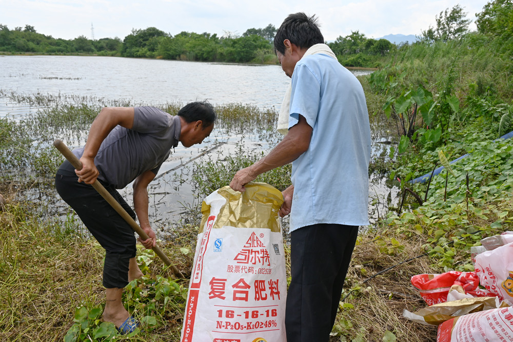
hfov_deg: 68.9
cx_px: 256
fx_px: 374
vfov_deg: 49.1
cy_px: 171
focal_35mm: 26
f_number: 5.6
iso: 100
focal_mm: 17.5
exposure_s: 1/250
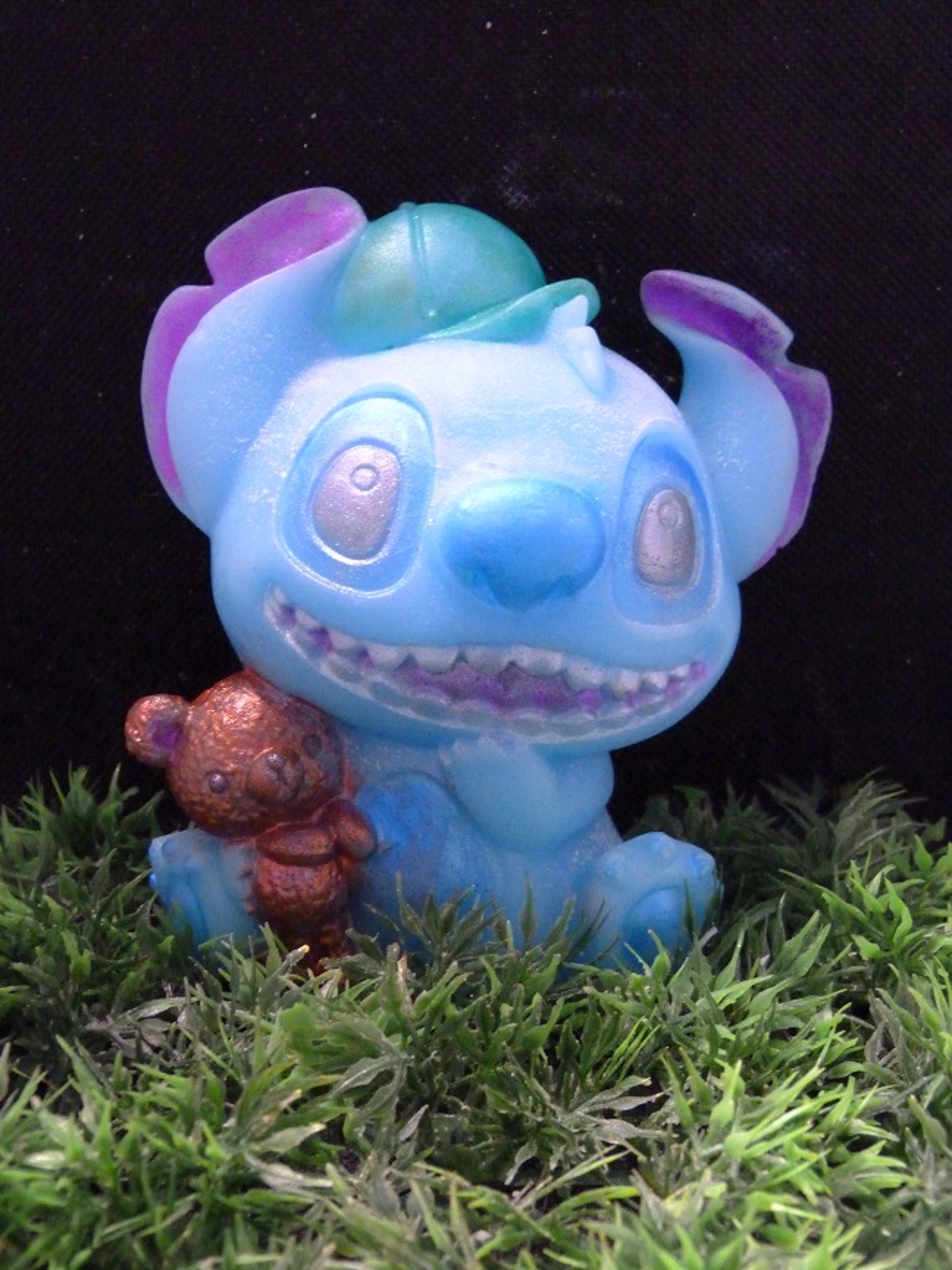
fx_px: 2237
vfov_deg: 31.7
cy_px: 635
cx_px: 476
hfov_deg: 24.0
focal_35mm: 61
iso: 800
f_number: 3.3
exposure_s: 1/13
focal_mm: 11
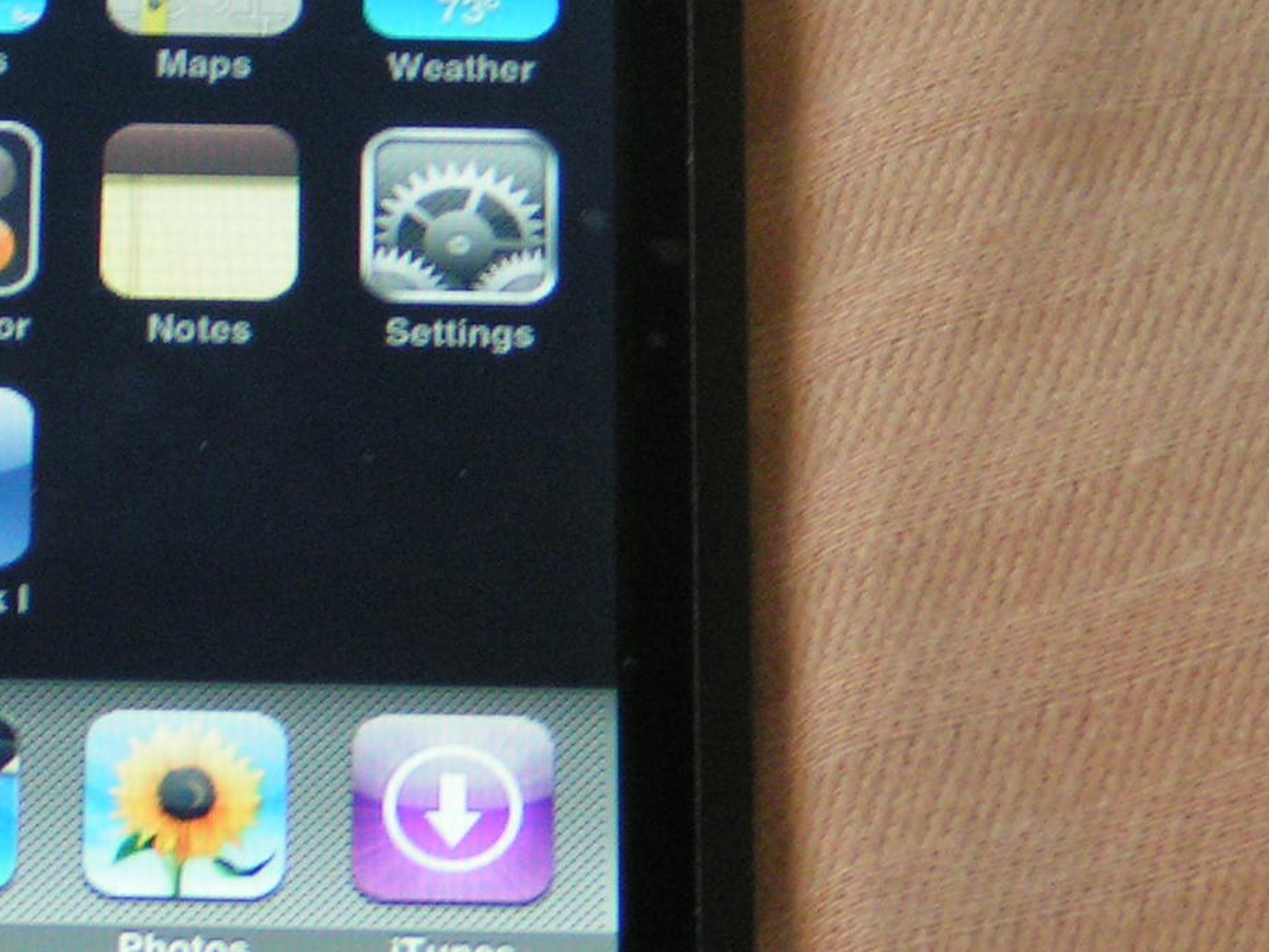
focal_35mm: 234
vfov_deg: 6.4
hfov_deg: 8.4
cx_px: 74
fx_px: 8581
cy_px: 378
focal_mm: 15.9
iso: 200
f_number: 3.5
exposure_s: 1/15
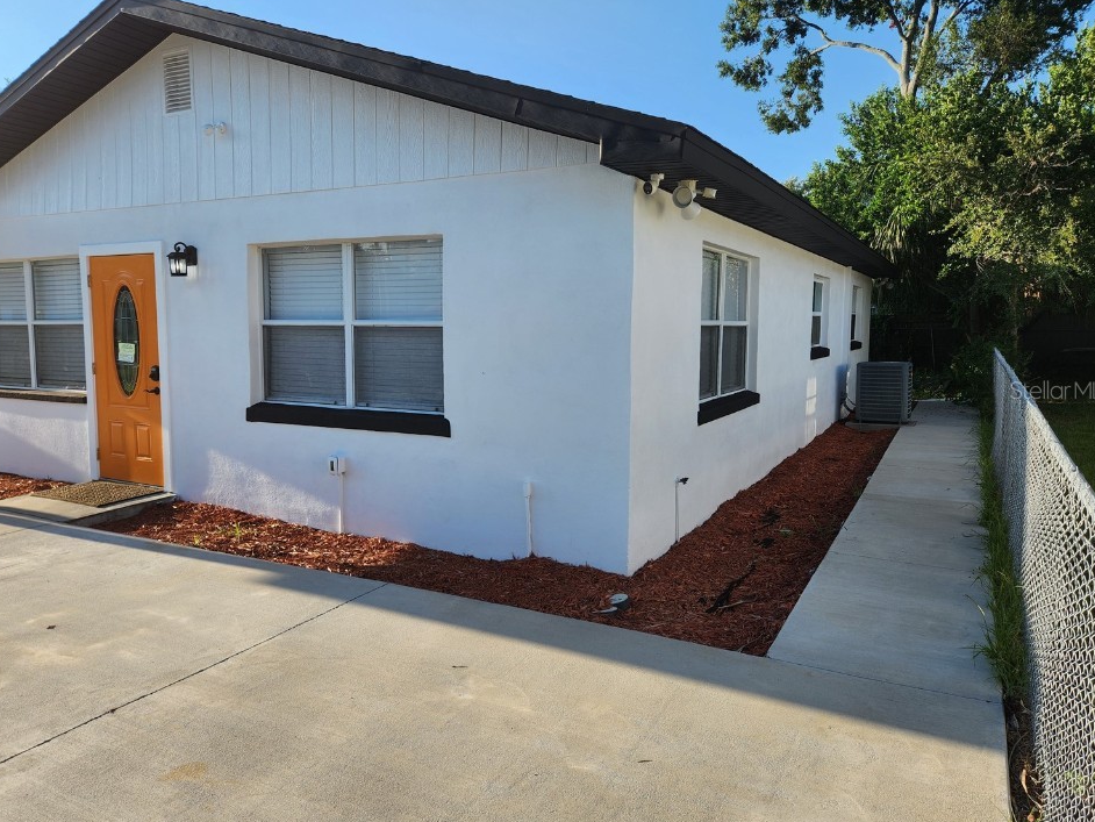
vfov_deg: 54.9
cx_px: 524
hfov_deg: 69.3
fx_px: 791
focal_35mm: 25
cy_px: 389
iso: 20
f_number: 1.8
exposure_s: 1/876
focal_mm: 5.4
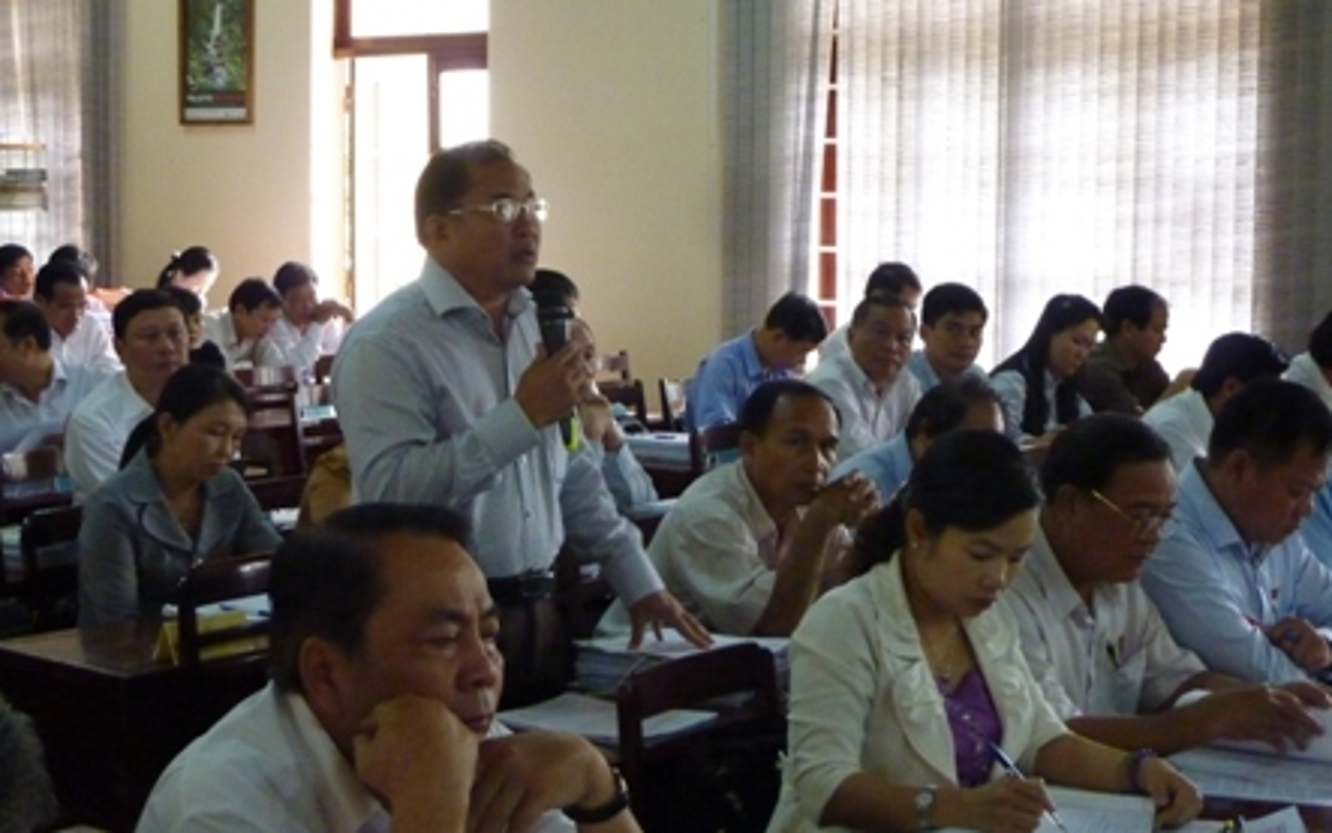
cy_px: 418
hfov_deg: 34.5
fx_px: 2142
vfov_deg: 22.0
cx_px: 668
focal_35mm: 59
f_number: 3.9
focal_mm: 9.1
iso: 800
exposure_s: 1/50
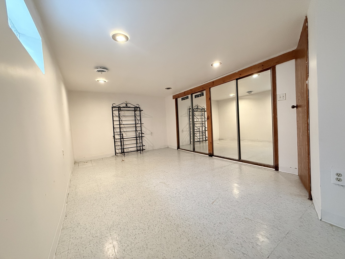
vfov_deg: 85.7
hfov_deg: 102.1
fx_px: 140
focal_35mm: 14
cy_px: 130
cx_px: 172
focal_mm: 2.22
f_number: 2.2
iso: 640
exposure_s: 1/60
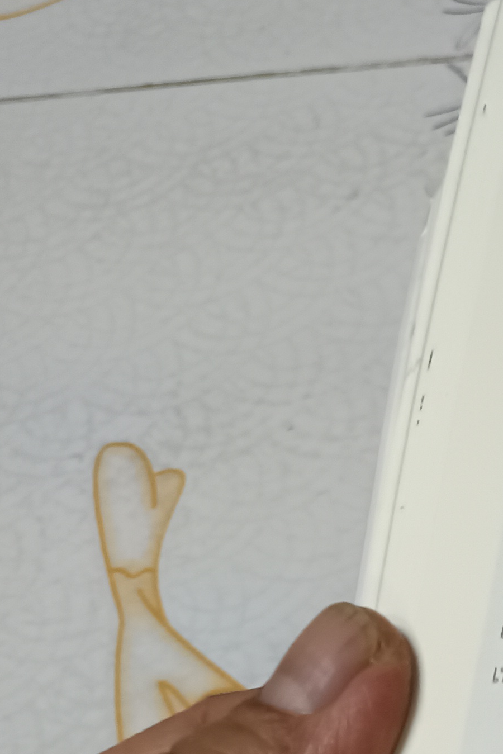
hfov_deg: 14.6
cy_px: 759
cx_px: 1059
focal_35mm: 74
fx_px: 1550
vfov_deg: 25.9
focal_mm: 5.31
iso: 872
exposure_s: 1/33.3
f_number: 1.7
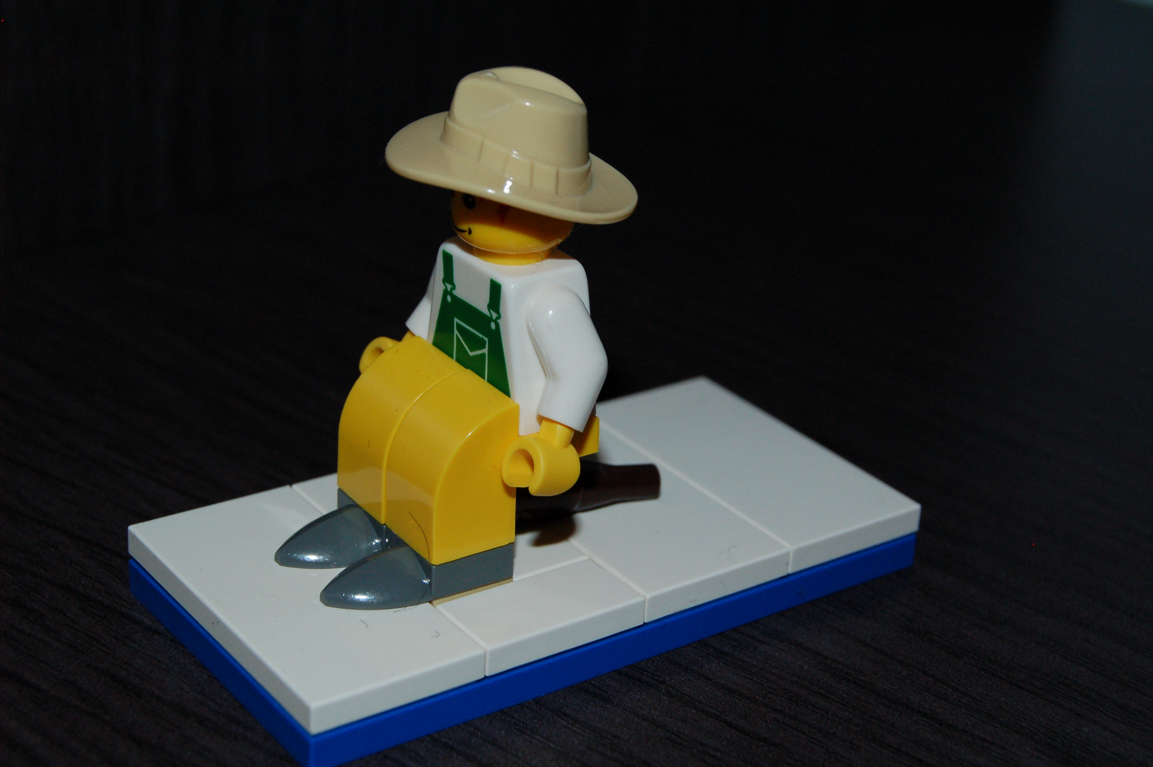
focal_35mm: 69
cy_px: 384
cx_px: 576
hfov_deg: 29.3
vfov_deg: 19.7
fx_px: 2208
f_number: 8
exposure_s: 1/125
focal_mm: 46
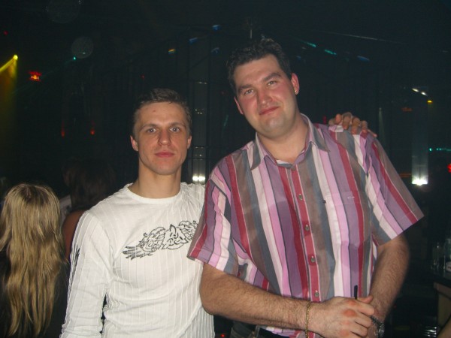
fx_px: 495
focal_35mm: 38
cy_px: 169
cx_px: 226
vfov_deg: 37.7
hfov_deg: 49.0
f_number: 2.8
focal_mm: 7.9
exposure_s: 1/60
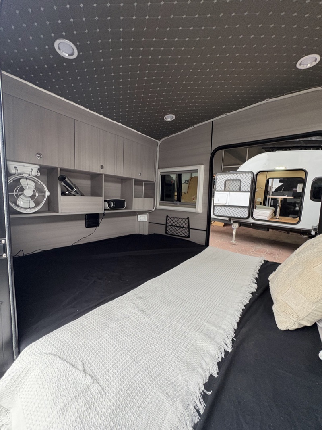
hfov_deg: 85.7
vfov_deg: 102.1
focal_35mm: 14
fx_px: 174
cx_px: 161
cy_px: 215
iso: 250
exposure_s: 1/76
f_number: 2.2
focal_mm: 2.22
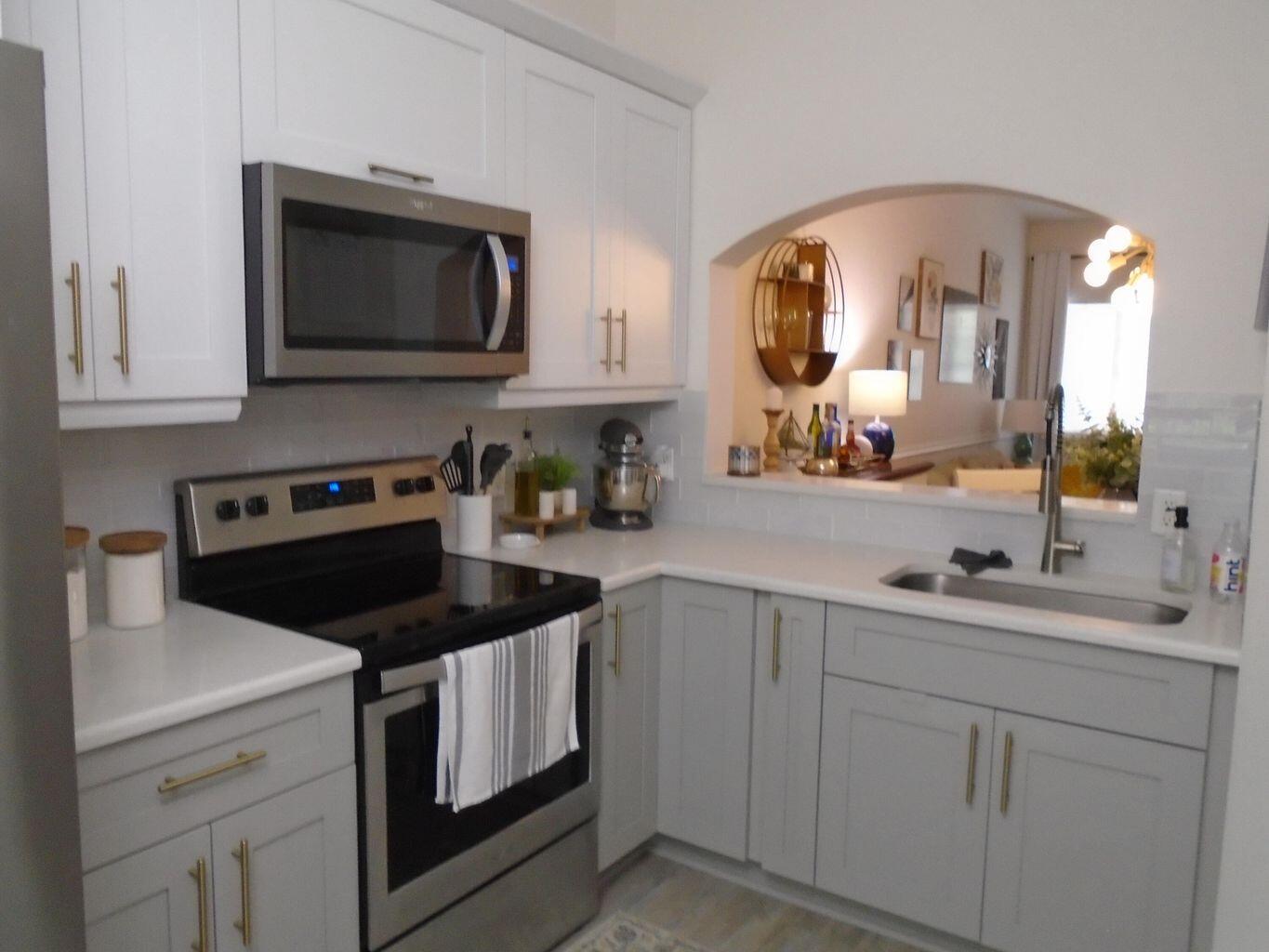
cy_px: 476
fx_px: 953
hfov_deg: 67.3
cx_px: 634
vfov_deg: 53.1
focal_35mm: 26
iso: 400
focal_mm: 4.6
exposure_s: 1/25
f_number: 3.2
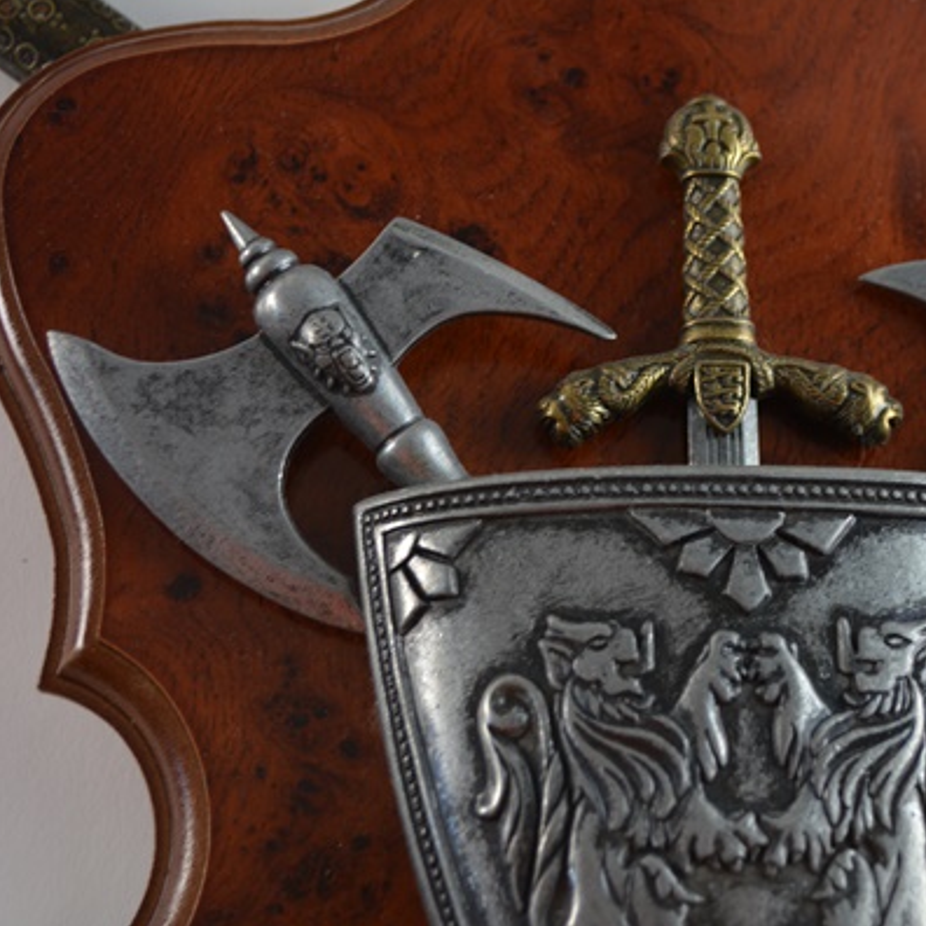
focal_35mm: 68
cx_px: 692
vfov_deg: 25.5
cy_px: 461
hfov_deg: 25.2
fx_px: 2047
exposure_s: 1/100
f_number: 5
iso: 400
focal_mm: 35
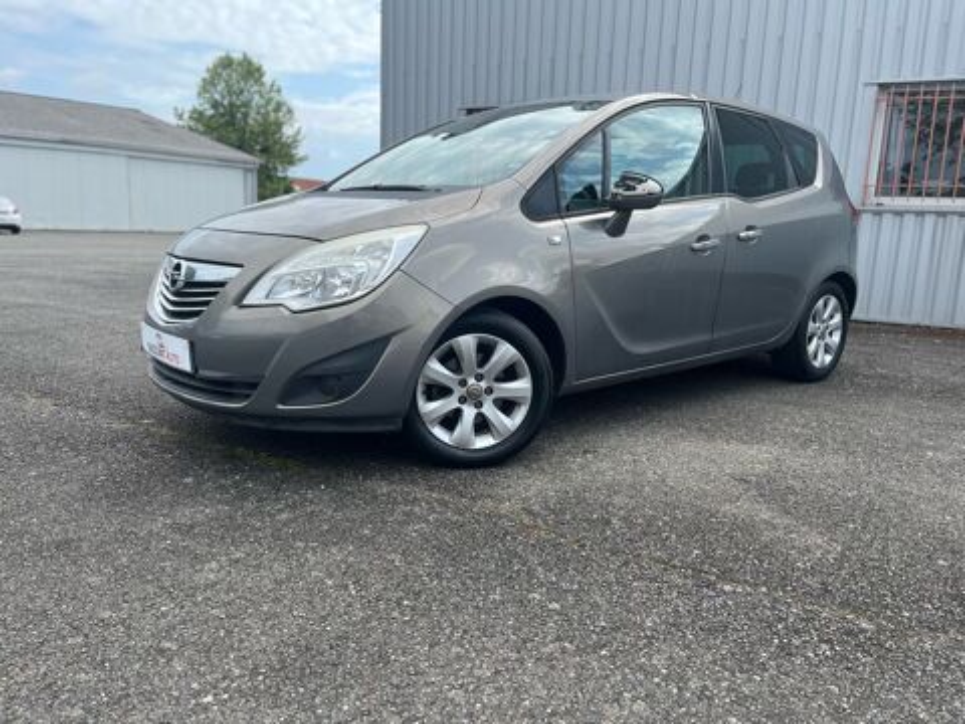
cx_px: 482
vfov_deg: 53.1
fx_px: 725
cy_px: 362
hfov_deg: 67.3
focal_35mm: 26
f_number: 1.6
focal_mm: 5.1
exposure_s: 1/1802
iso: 50
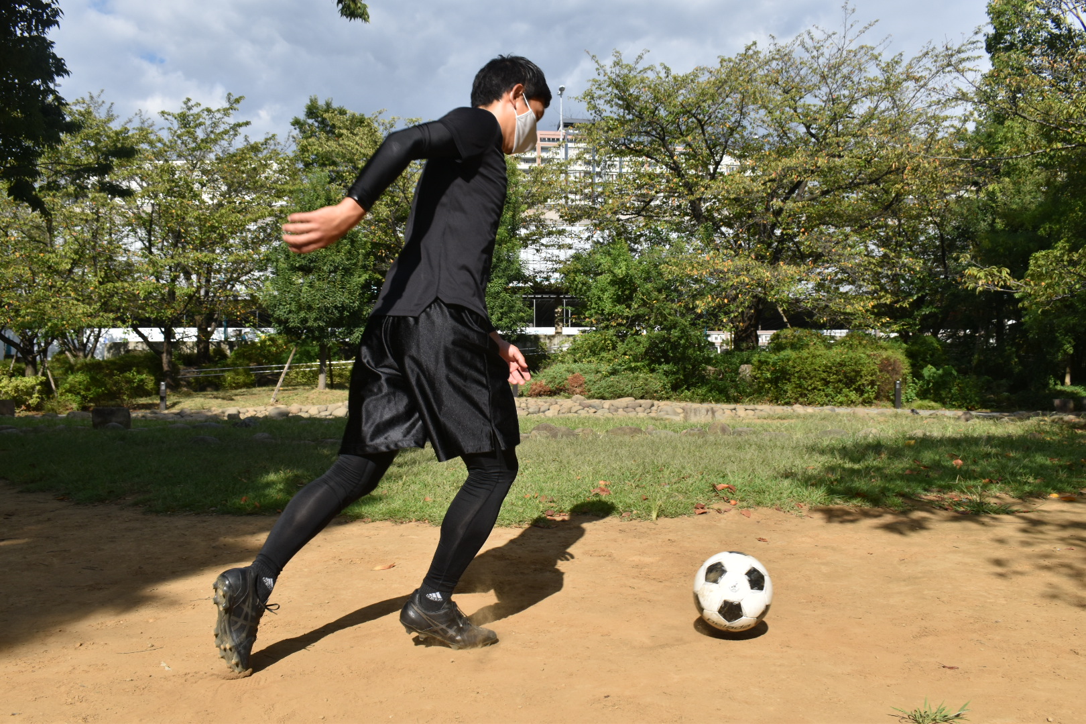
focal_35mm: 33
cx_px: 543
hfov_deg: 57.2
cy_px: 362
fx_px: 995
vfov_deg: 40.0
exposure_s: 1/400
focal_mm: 22
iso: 200
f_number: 10
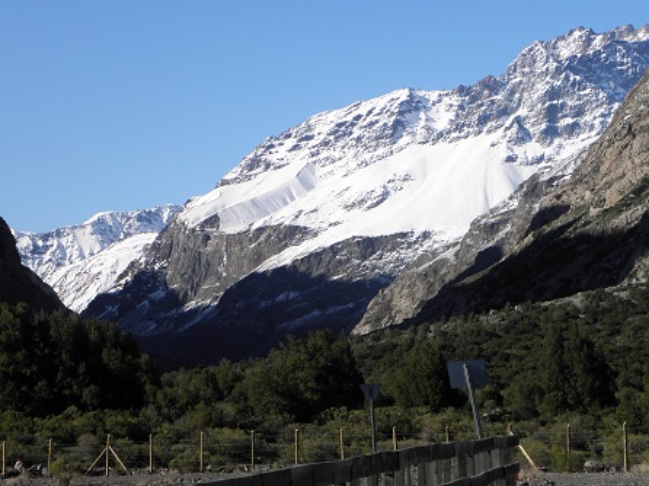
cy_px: 235
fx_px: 1968
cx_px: 310
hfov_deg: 18.7
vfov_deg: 14.1
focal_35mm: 105
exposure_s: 1/400
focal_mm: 17.81
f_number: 5.6
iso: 64
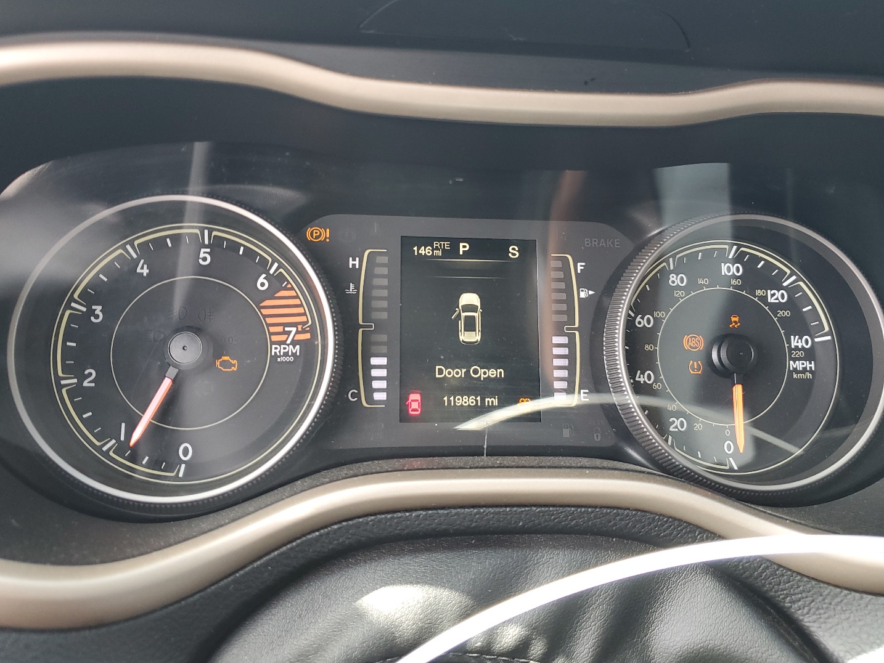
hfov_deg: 61.5
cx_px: 482
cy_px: 317
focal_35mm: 29
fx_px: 741
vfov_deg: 48.2
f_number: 1.5
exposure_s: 1/120
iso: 73
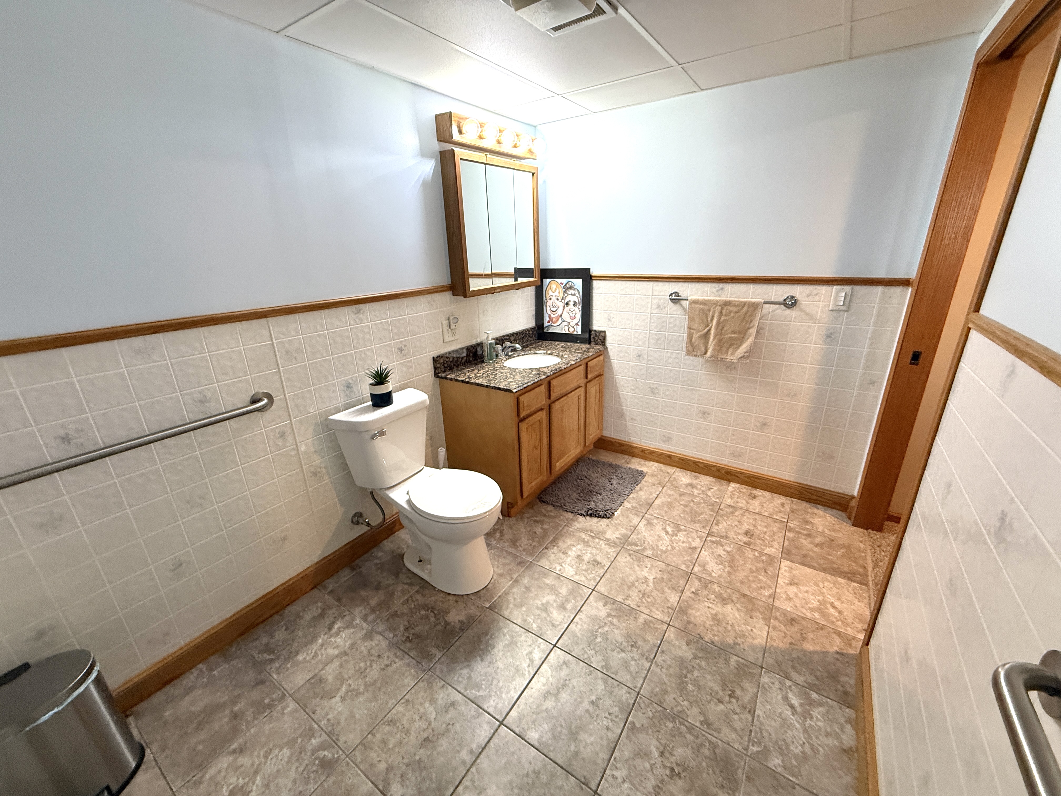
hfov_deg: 102.1
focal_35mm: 14
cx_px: 530
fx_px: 429
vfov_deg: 85.7
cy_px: 398
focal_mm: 2.22
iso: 320
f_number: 2.2
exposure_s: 1/60
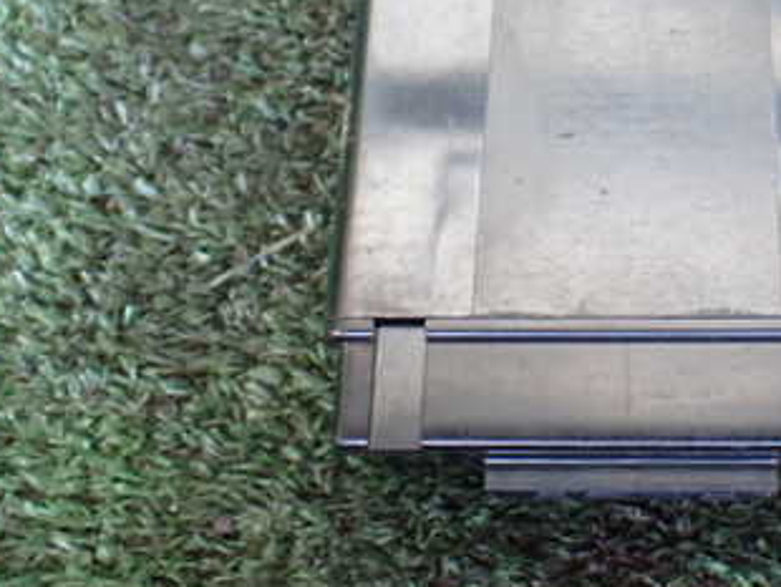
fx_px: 1310
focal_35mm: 58
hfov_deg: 32.2
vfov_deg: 24.7
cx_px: 640
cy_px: 96
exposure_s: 1/30
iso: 800
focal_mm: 5.4
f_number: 2.3
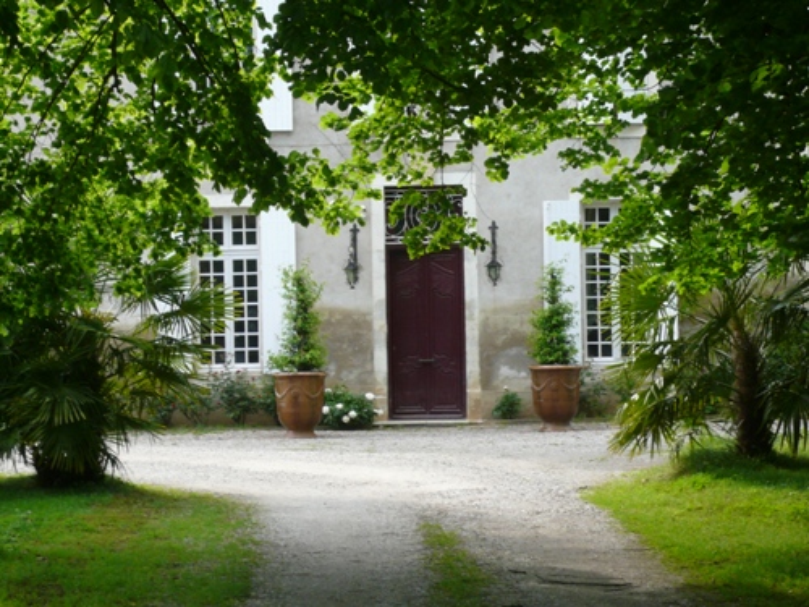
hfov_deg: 22.3
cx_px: 404
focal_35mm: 88
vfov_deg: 16.8
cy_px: 304
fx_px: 2057
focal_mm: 12
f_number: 4.5
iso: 100
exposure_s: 1/100
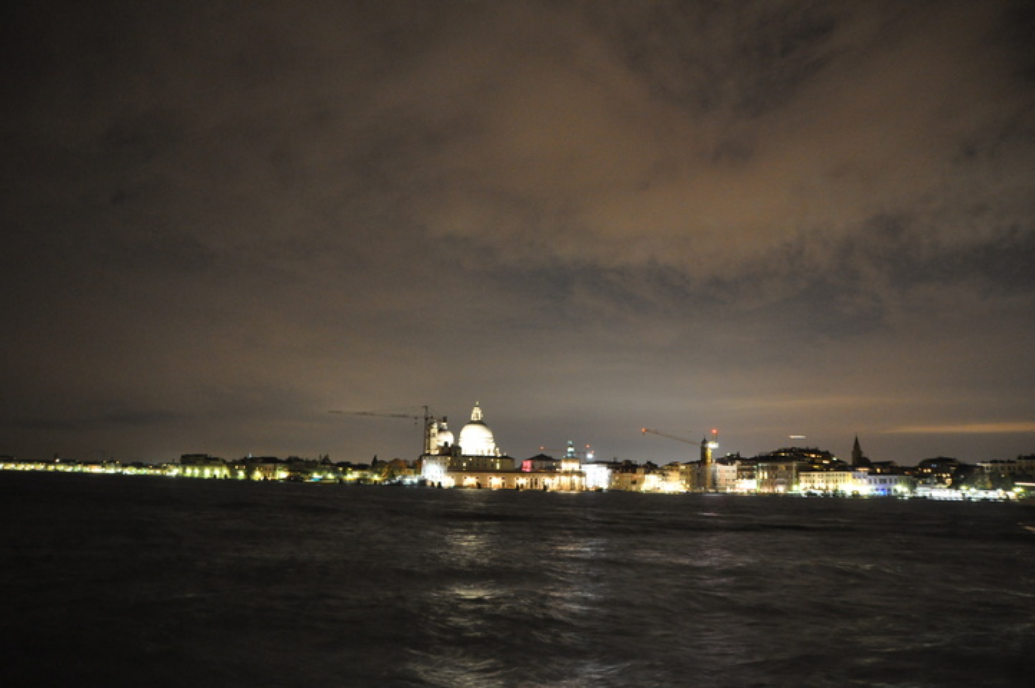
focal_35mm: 27
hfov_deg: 67.4
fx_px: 776
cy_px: 344
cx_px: 518
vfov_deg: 47.8
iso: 1600
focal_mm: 18
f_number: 3.5
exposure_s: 1
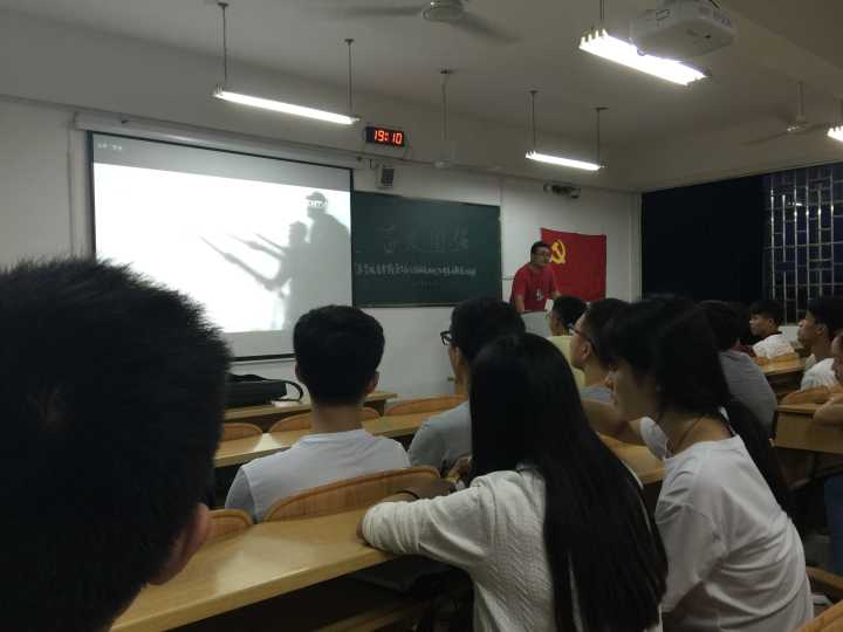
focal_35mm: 29
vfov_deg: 48.2
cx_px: 422
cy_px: 316
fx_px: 706
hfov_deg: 61.7
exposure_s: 1/15
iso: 50
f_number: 2.2
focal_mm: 4.15
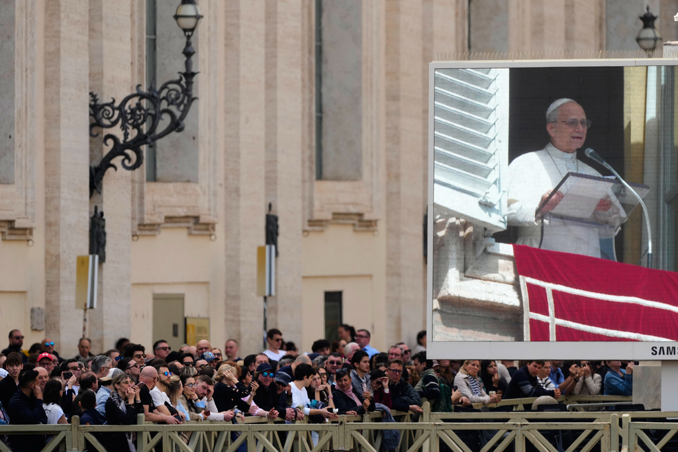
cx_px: 339
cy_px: 226
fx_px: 11301
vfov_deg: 2.3
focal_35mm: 600
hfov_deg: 3.4
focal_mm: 600
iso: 500
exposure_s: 1/1250
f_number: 5
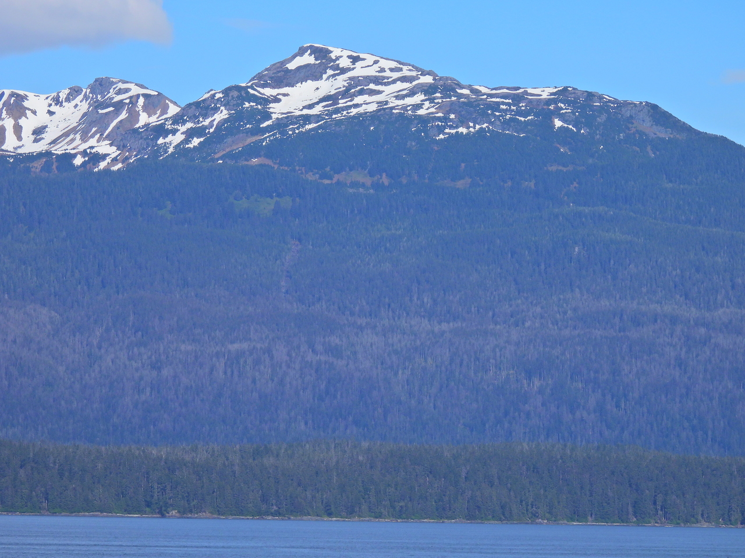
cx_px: 372
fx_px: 4304
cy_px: 279
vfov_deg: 7.4
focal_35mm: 200
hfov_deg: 9.9
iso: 100
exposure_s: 1/1250
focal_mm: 35.7
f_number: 4.5
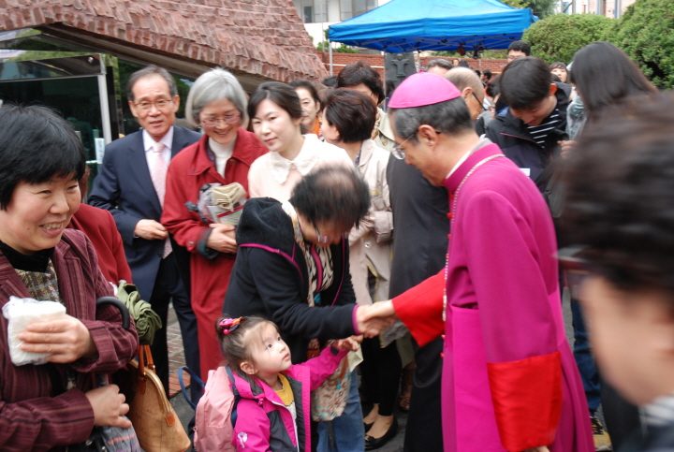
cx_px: 337
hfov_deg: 47.8
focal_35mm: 40
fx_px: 760
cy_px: 226
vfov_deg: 33.1
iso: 200
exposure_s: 1/30
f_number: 6.3
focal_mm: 27
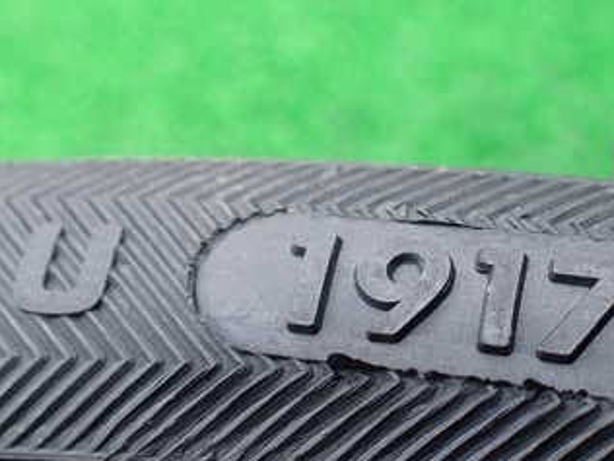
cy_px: 298
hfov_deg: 33.4
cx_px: 426
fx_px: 1011
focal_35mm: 57
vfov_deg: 25.6
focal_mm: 5.4
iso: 200
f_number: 2.3
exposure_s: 1/125
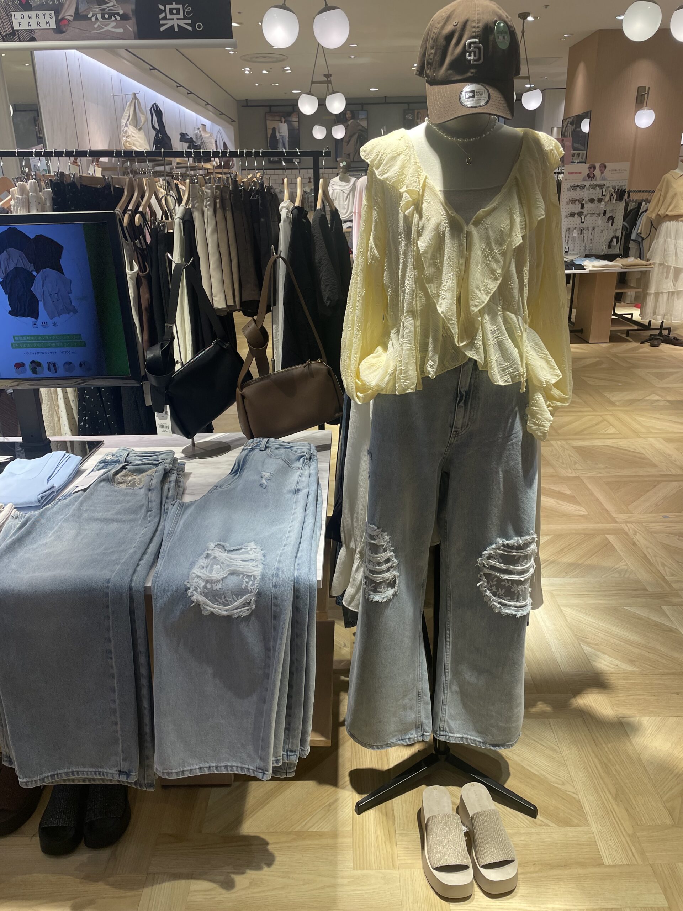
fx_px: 684
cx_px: 342
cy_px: 456
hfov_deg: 53.1
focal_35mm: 26
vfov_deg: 67.3
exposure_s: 1/120
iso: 64
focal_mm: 4.2
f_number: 1.6
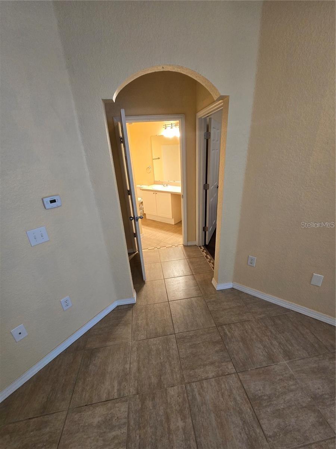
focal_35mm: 13
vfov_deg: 106.2
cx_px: 168
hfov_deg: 89.9
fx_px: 168
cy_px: 224
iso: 200
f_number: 2.2
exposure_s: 1/60
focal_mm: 2.2
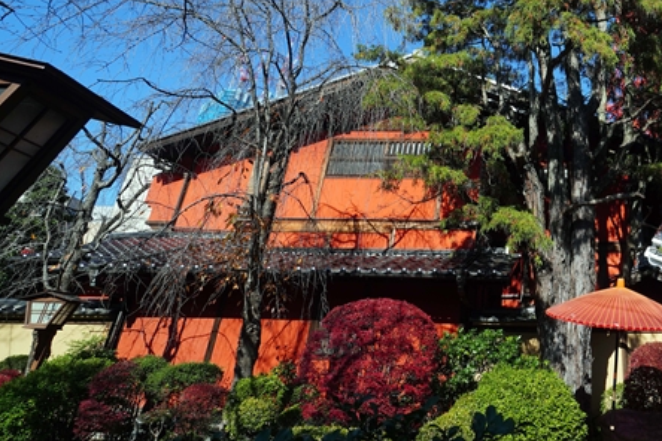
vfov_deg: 46.2
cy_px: 108
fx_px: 496
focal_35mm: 27
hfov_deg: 60.5
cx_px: 553
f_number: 9
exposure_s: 1/160
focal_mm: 10
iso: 100
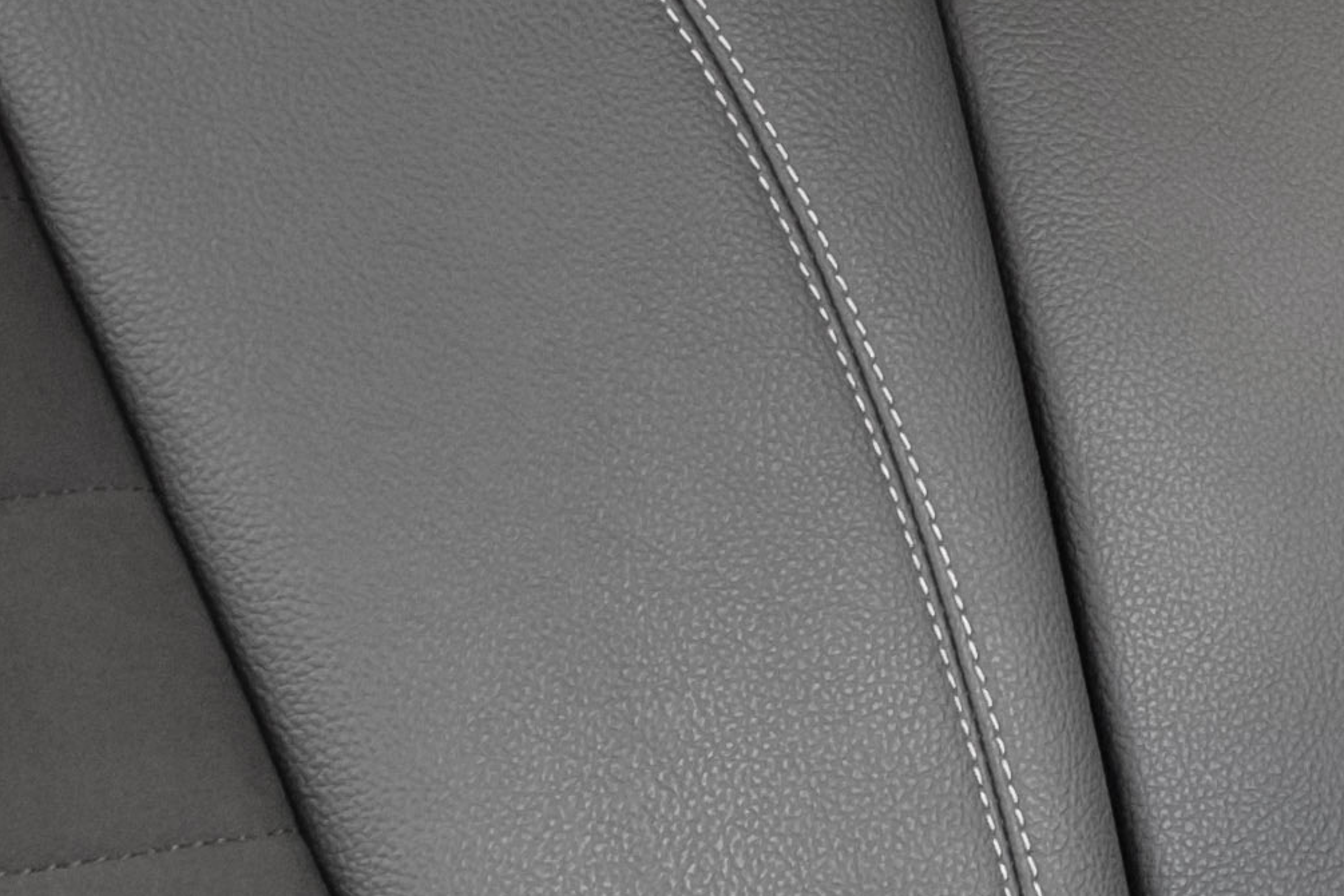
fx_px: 5562
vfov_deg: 9.2
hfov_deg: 13.5
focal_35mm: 149
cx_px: 1549
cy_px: 58
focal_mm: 16
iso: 800
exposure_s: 1/5
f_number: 5.6
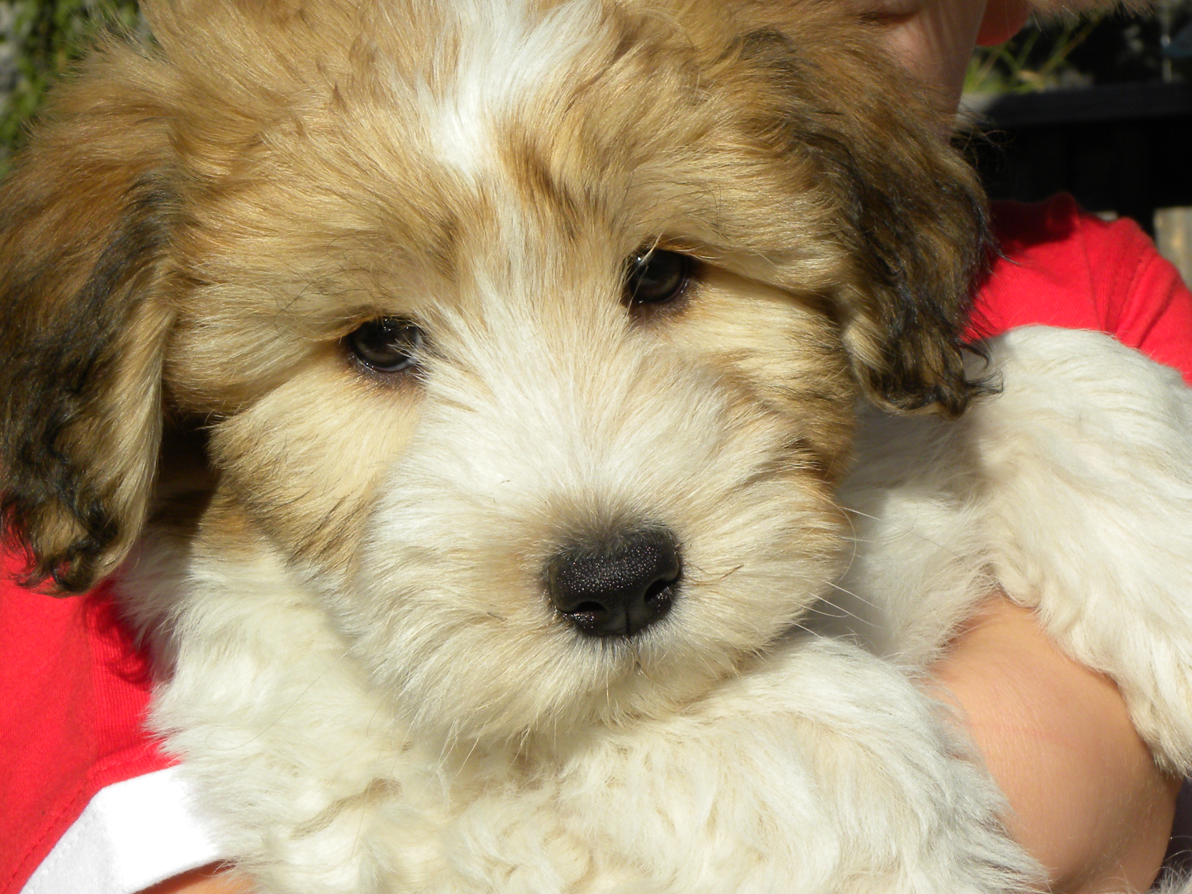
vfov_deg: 14.2
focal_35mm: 104
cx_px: 702
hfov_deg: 18.9
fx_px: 3581
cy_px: 386
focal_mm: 13.4
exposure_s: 1/326
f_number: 7.1
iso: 64
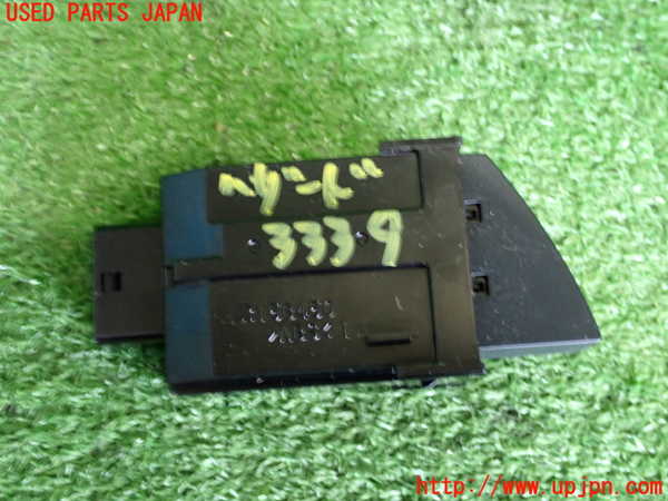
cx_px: 334
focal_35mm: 47
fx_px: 907
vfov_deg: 30.9
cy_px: 250
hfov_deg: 40.4
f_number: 3.1
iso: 800
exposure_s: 1/13
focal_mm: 8.4
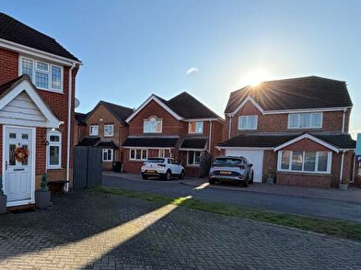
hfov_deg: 65.6
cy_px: 161
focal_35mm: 25
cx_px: 95
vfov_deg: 54.5
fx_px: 261
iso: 40
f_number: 2.2
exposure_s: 1/619
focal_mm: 2.22
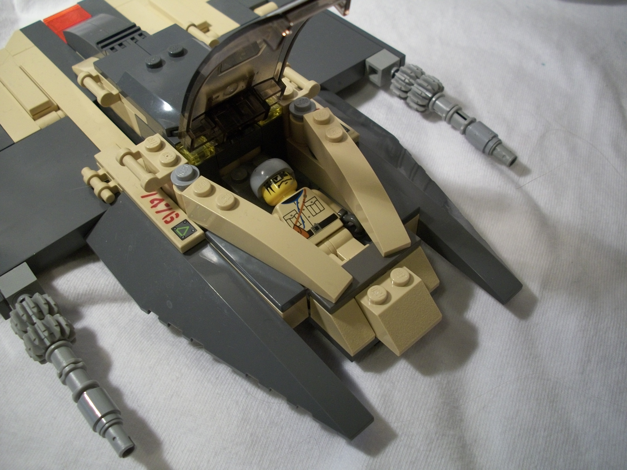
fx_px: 634
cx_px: 314
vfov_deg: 40.7
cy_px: 235
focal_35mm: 35
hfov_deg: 52.6
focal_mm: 6.3
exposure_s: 1/20
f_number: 3.1
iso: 160
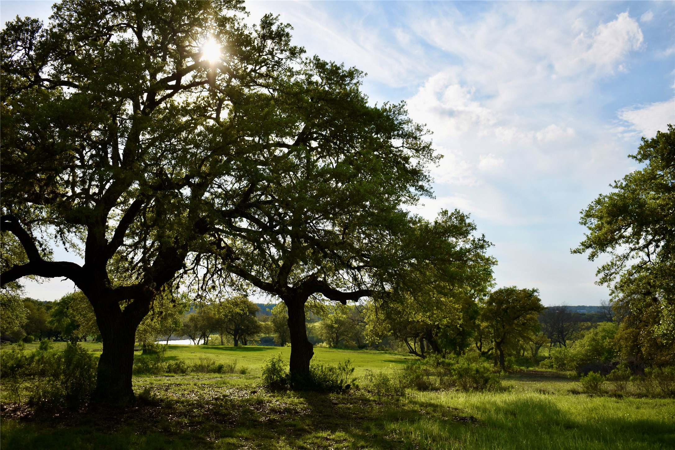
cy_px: 225
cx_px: 338
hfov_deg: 53.1
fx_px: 675
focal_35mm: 36
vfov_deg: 36.9
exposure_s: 1/2500
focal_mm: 24
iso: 200
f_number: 5
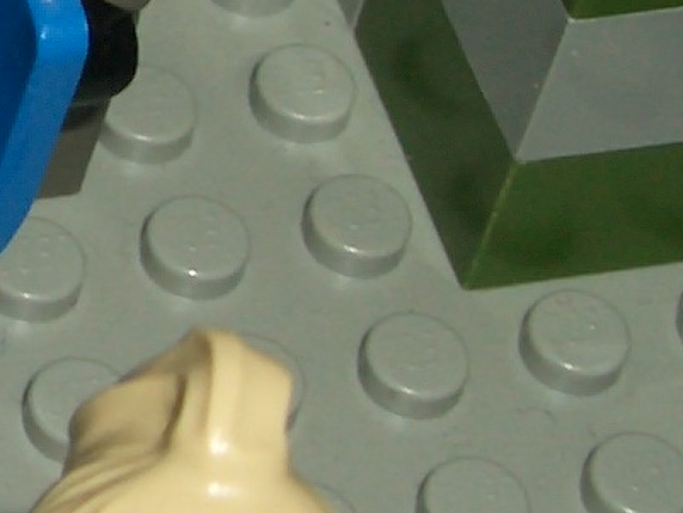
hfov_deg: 9.3
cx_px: -593
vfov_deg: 7.3
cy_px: -107
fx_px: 3967
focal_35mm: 201
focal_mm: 5.8
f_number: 4.3
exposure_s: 1/60
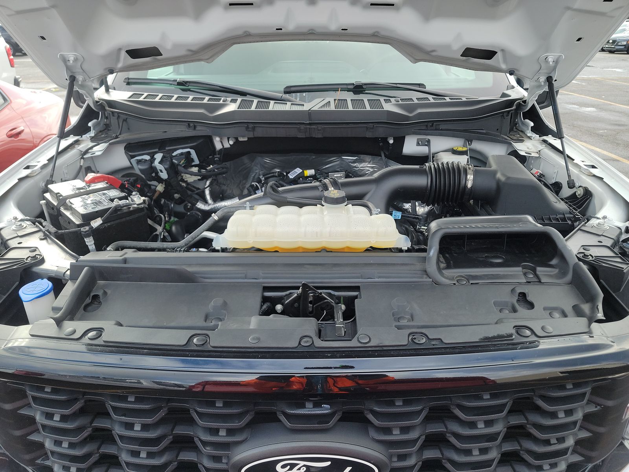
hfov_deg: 71.6
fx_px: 436
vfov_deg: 56.8
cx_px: 314
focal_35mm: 24
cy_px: 236
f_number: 1.8
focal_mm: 6.7
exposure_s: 1/137
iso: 50
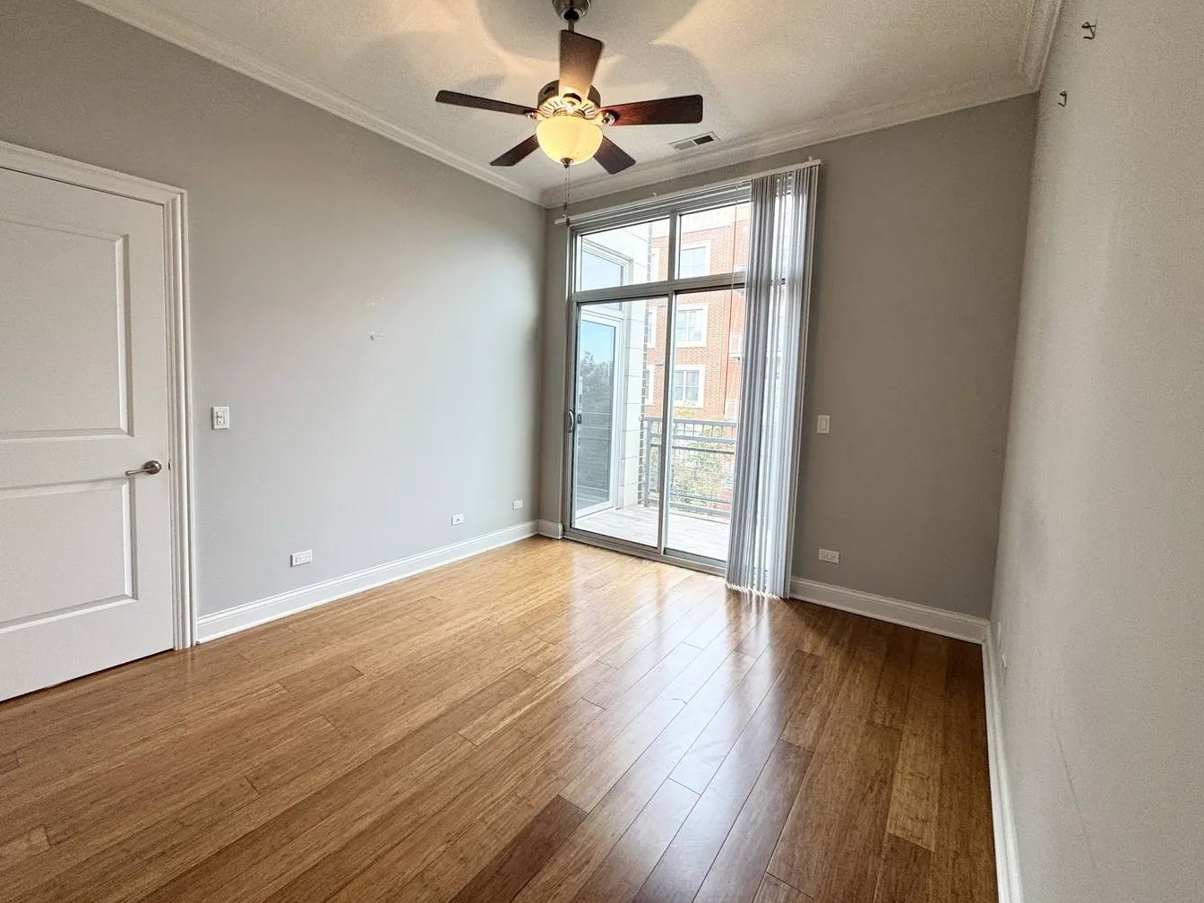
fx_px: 522
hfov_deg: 98.0
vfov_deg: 81.7
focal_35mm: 15
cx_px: 560
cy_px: 424
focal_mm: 2.22
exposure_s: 1/120
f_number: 2.2
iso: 80
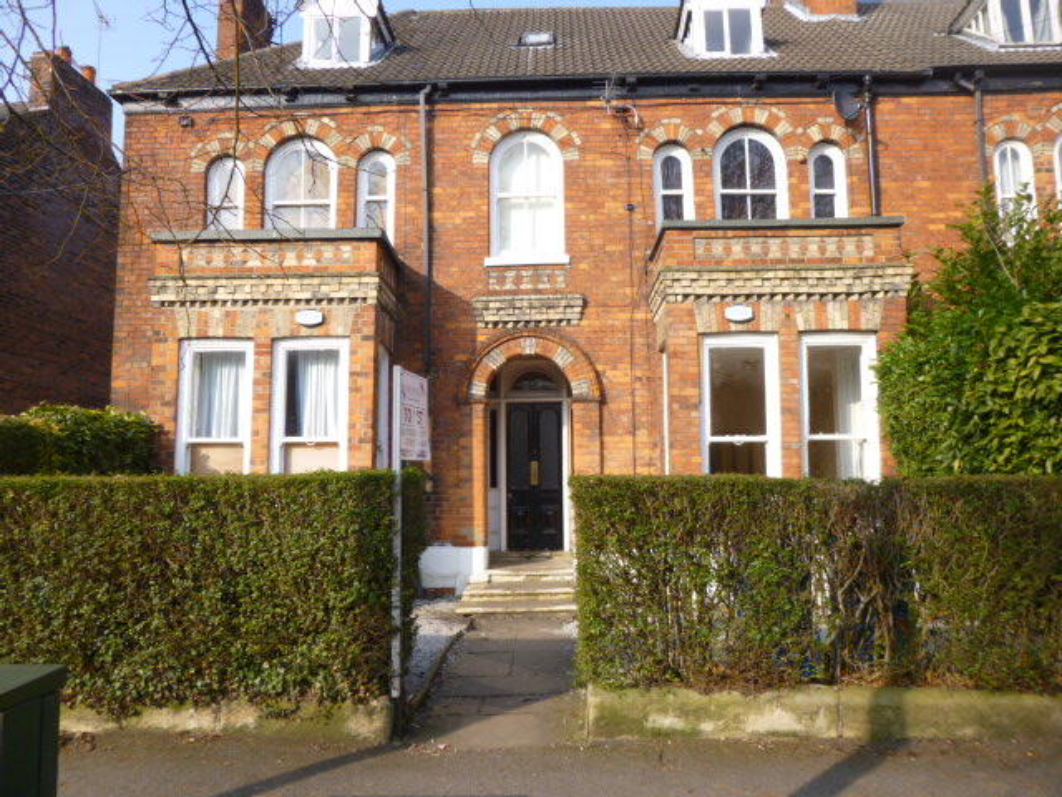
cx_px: 531
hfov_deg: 69.4
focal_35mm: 25
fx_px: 767
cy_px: 398
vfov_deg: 54.9
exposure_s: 1/400
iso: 100
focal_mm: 4.5
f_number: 3.1
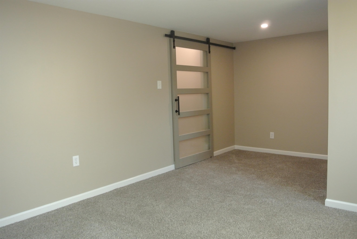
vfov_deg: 45.1
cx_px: 178
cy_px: 120
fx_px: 288
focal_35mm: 29
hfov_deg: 63.6
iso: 720
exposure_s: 1/60
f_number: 3.5
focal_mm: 11
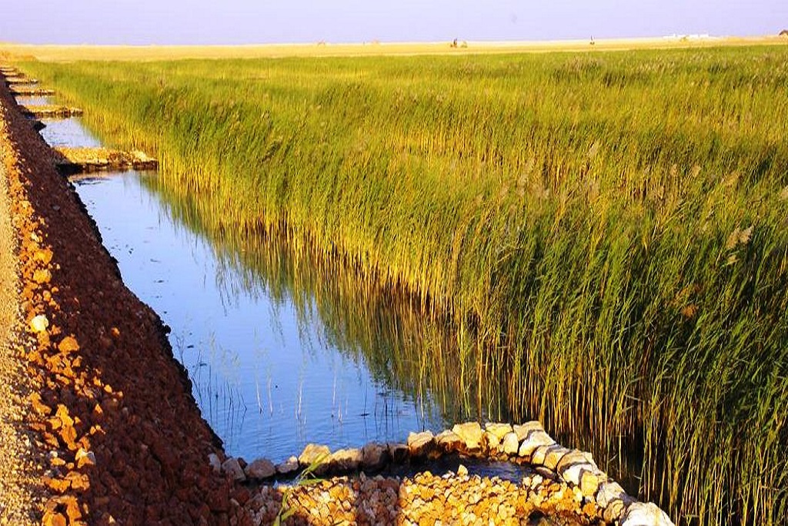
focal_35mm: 51
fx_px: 1116
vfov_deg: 26.5
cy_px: 263
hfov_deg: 38.9
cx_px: 394
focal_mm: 34
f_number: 11
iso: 400
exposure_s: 1/160
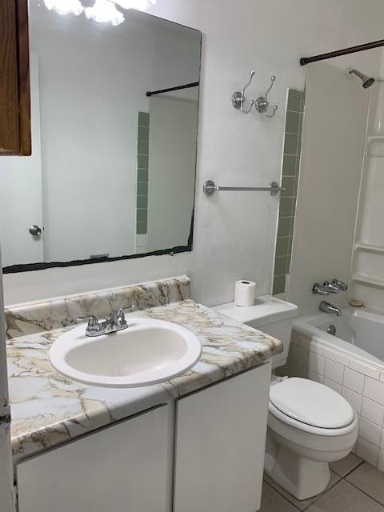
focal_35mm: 26
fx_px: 385
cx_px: 192
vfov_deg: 67.3
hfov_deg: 53.1
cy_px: 256
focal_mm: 4.25
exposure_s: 1/120
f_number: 1.8
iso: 64
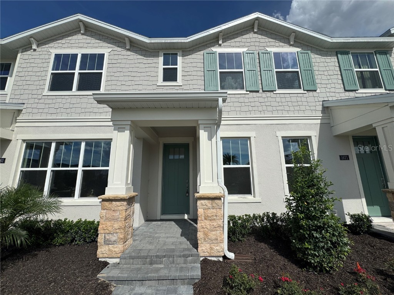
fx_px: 159
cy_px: 148
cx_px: 197
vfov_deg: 85.7
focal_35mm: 14
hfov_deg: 102.1
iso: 40
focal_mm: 2.22
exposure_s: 1/3906
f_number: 2.2
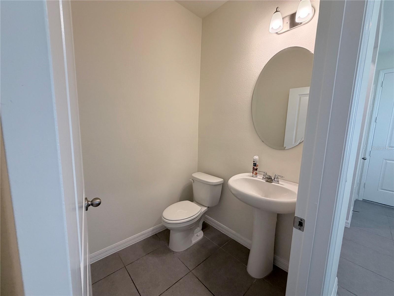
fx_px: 159
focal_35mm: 14
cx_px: 197
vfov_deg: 85.7
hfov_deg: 102.1
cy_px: 148
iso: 160
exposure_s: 1/120
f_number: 2.2
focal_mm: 2.22
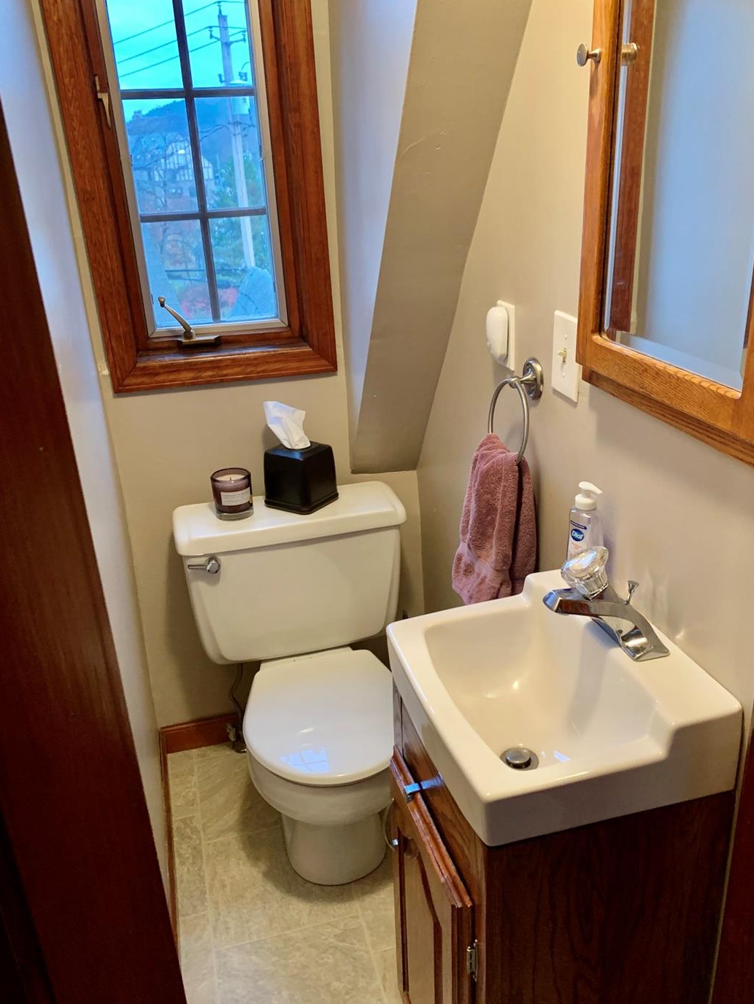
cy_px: 504
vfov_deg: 61.7
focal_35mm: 29
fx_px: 842
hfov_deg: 48.2
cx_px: 405
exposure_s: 1/40
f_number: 1.8
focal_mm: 4.25
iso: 250
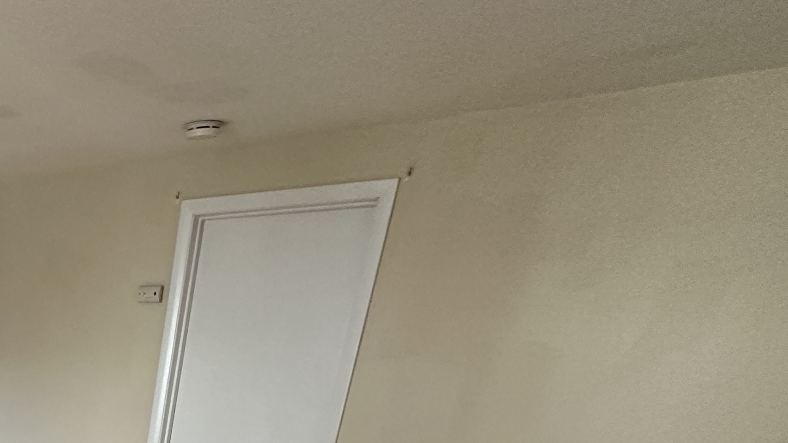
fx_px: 752
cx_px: -56
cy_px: 679
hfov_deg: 44.0
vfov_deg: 24.6
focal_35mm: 36
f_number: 2.2
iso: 320
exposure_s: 1/120
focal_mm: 2.22
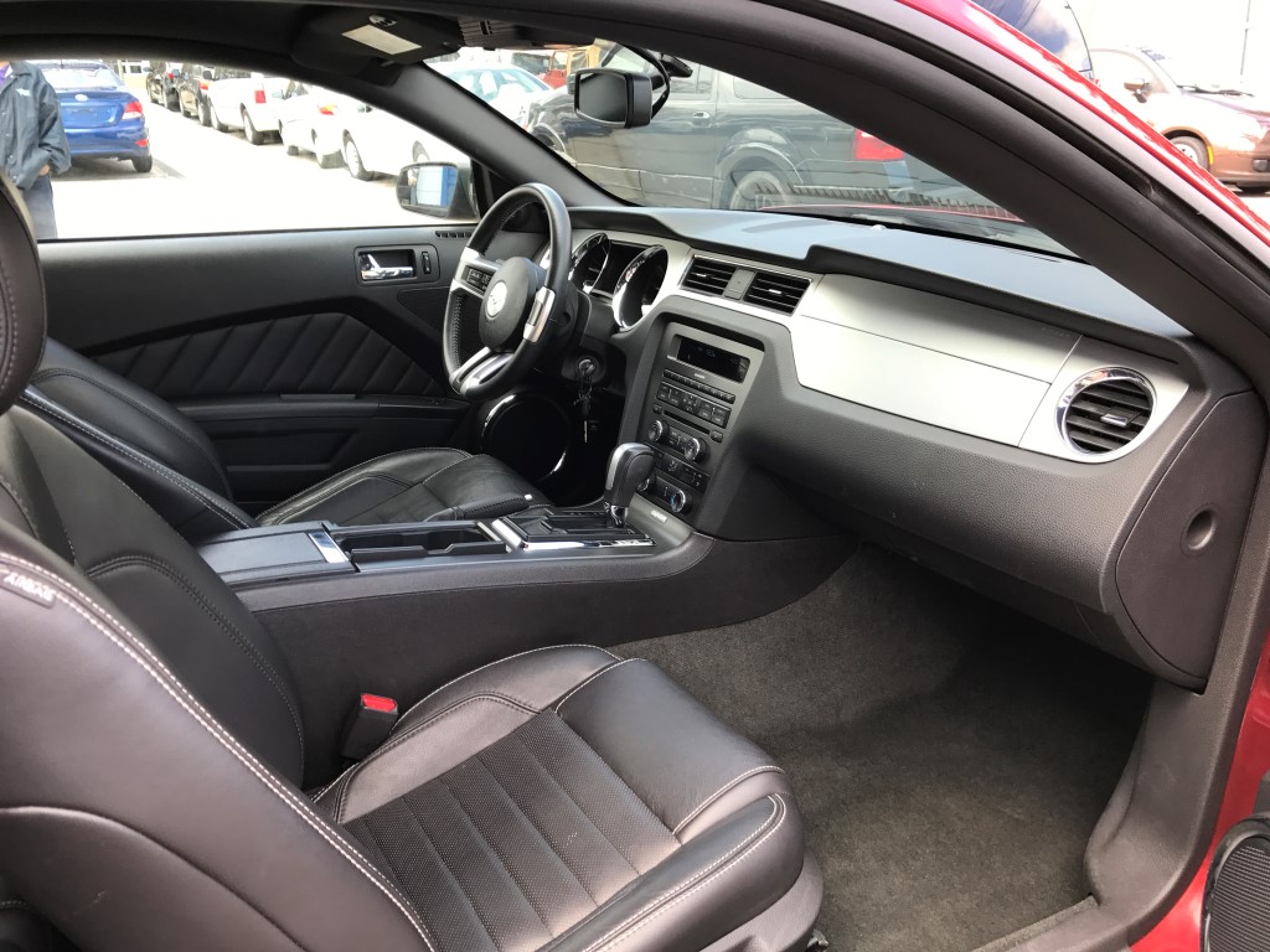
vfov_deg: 49.7
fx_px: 1027
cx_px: 635
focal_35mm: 28
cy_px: 476
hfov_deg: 63.4
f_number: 1.8
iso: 20
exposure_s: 1/99
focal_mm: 3.99
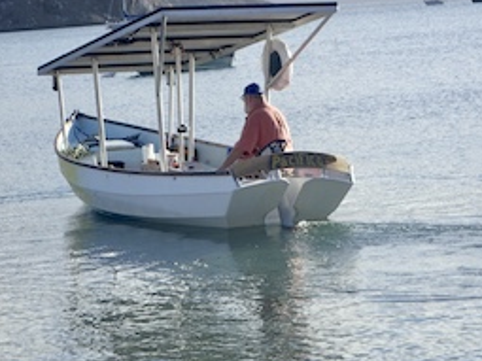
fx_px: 1962
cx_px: 181
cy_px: 180
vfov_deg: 10.5
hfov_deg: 14.0
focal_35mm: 141
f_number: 4.9
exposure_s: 1/320
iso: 100
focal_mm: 18
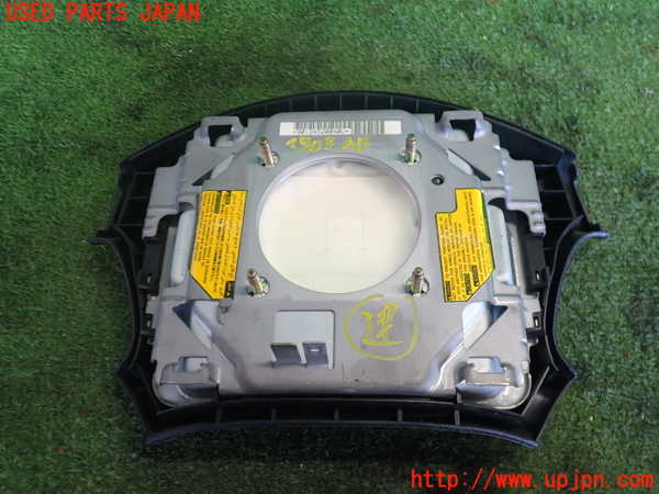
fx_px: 571
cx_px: 330
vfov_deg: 46.8
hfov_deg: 60.0
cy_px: 247
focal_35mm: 30
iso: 200
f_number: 2.3
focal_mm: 5.4
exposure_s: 1/40
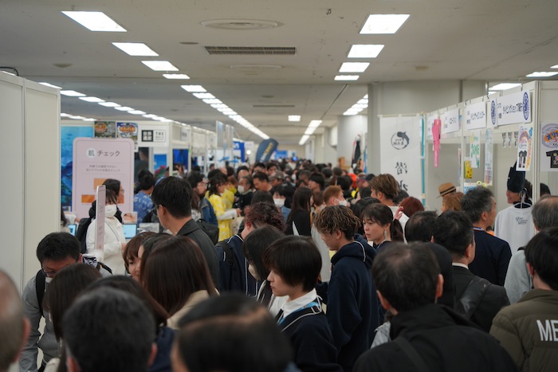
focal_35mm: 72
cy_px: 186
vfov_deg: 18.9
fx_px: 1116
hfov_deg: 28.1
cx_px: 279
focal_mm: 72
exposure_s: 1/250
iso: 1600
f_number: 4
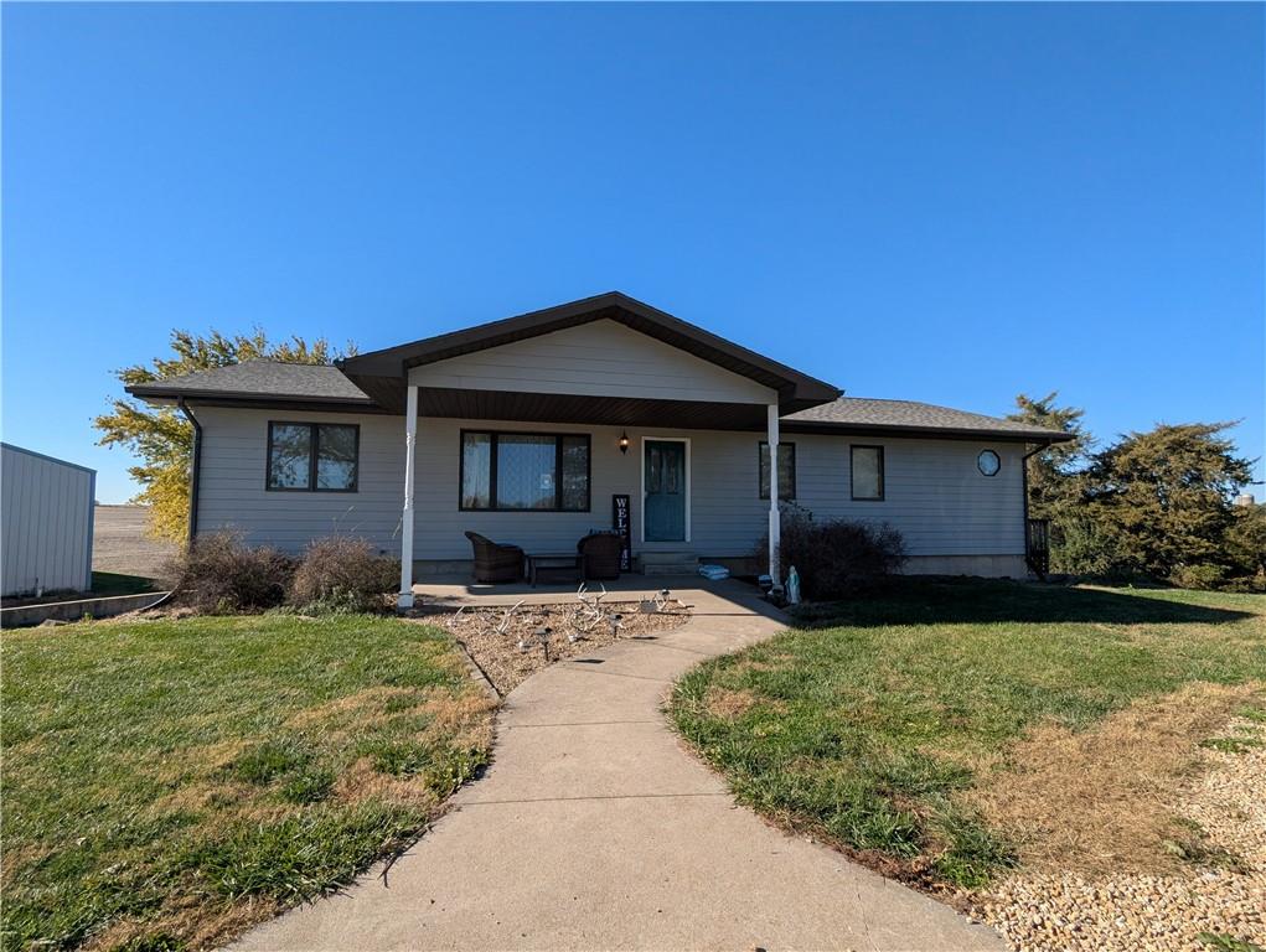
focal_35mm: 16
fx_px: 586
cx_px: 633
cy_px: 476
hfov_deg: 94.4
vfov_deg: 78.2
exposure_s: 1/1239
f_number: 2.2
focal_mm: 2.35
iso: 46
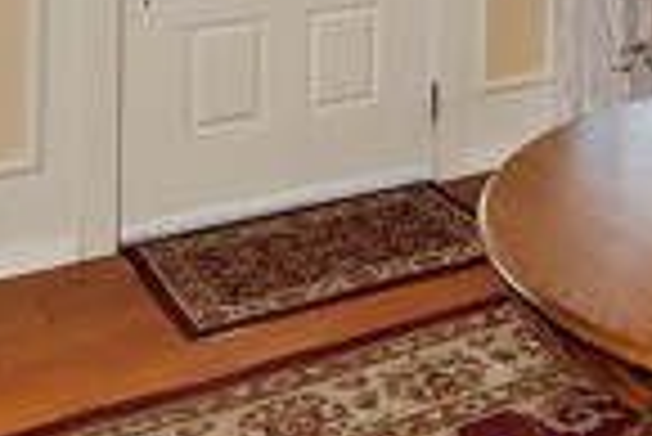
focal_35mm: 66
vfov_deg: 17.9
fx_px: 1197
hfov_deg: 28.8
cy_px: -263
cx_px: 630
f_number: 8
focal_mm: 10
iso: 400
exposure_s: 1/30
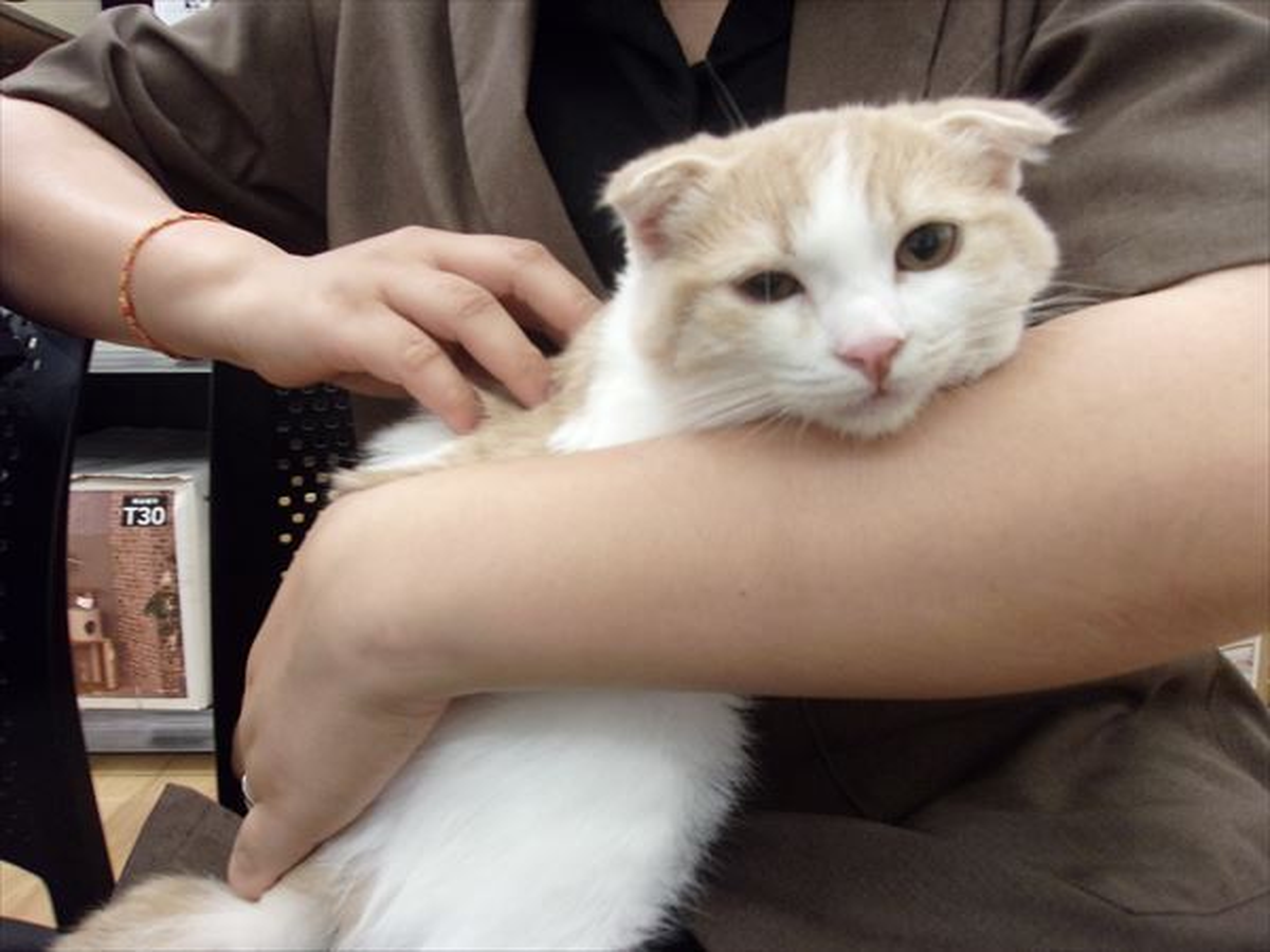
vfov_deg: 51.4
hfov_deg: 65.3
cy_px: 476
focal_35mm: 27
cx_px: 635
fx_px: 991
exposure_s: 1/34
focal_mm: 4.9
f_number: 3
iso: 266
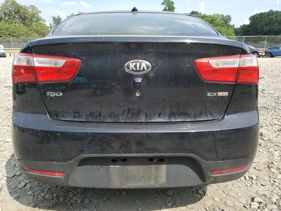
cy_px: 106
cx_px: 140
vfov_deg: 53.1
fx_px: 211
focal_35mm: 26
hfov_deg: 67.3
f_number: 1.5
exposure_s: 1/1429
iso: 50
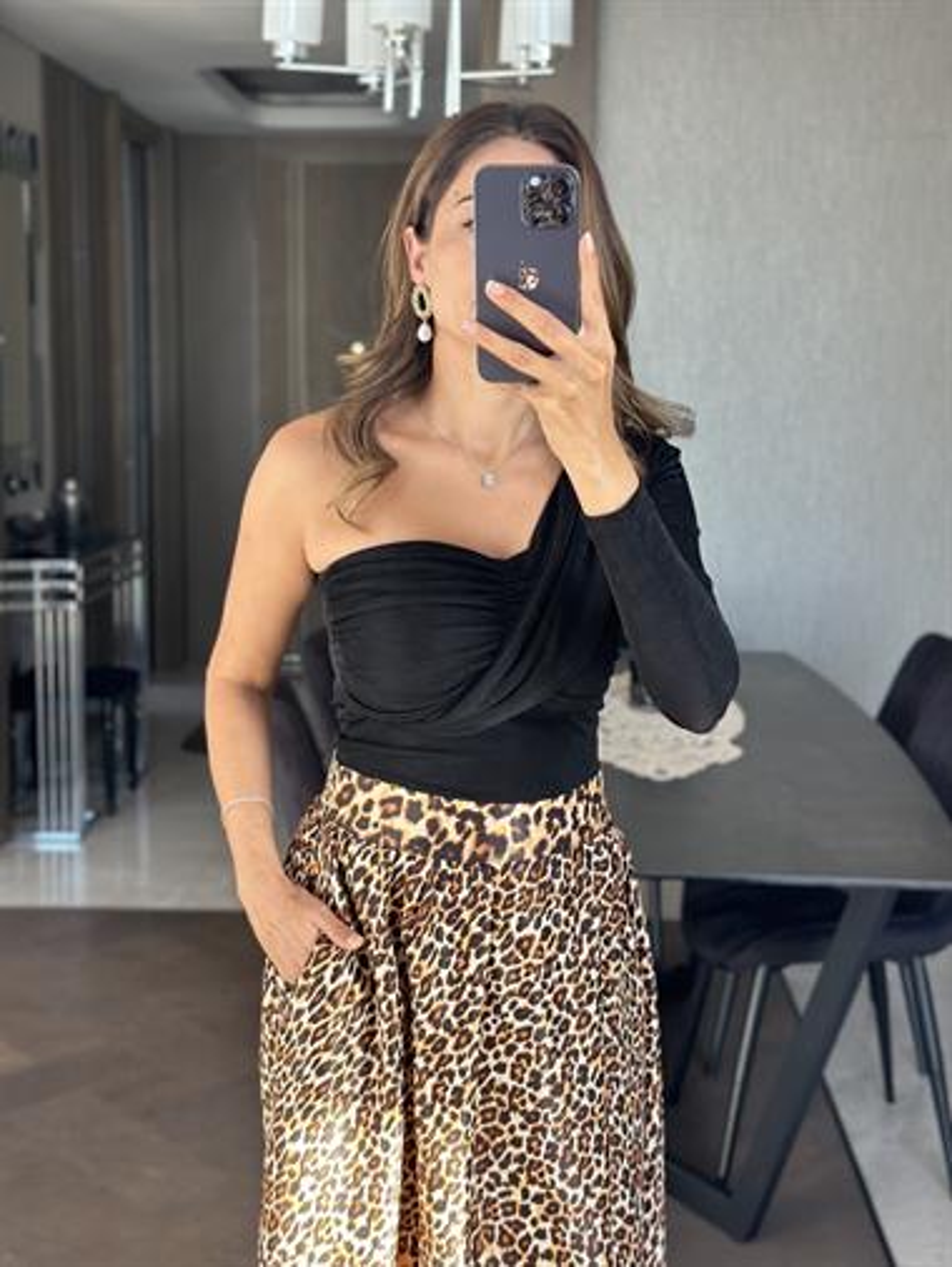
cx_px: 476
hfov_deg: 30.3
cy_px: 634
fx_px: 1759
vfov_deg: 39.6
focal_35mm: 48
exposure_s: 1/144
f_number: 1.78
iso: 125
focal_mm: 6.86
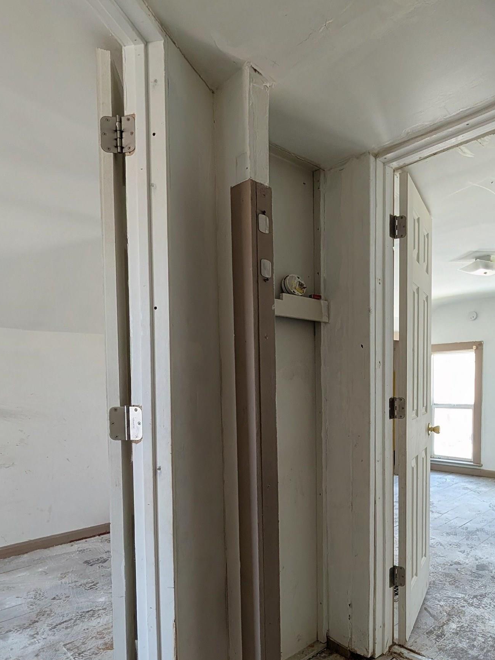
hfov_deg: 75.9
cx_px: 327
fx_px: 305
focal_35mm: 16
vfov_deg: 92.5
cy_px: 415
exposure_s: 1/67.1
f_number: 1.7
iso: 52
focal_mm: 2.02
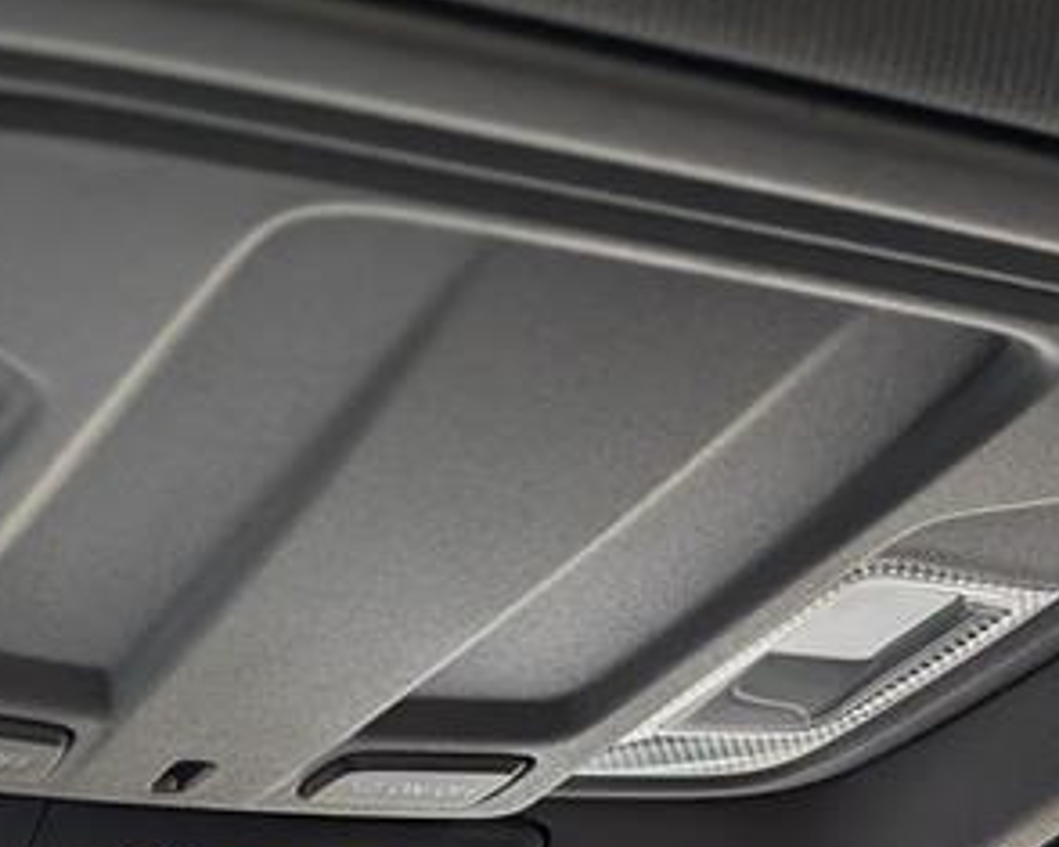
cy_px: 378
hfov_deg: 18.4
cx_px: 407
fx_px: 3259
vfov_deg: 14.8
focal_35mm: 104
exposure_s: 1/227
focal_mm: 6.9
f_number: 1.68
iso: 264
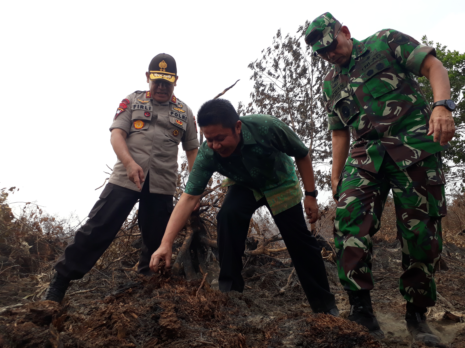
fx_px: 363
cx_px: 232
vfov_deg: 51.4
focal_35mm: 27
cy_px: 174
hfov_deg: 65.3
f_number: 1.9
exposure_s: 1/846
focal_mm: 3.6
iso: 40
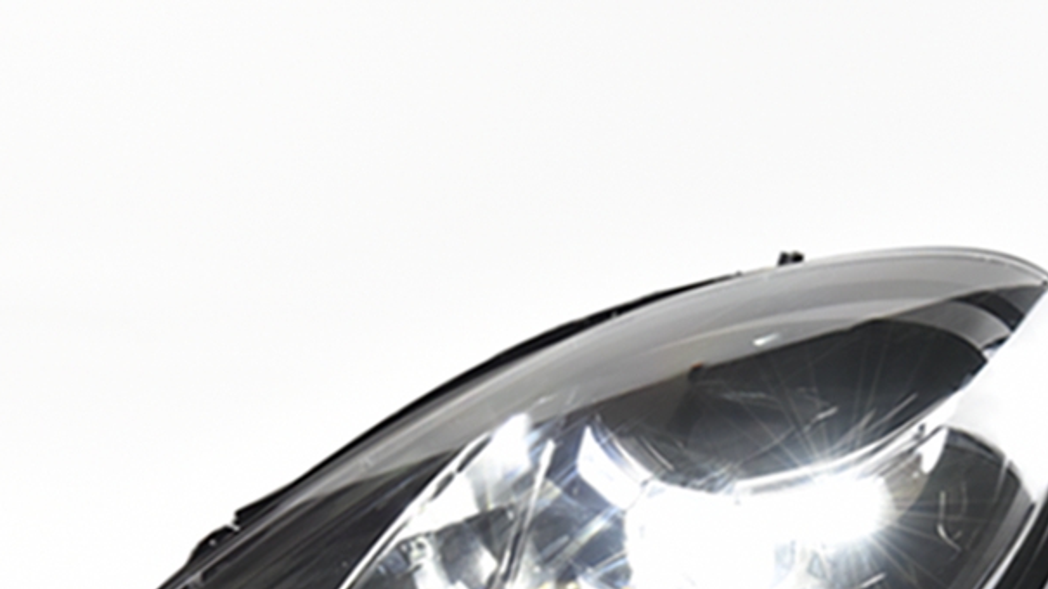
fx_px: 3056
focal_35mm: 110
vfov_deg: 10.9
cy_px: 588
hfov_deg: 19.5
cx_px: 584
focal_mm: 62
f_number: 5.6
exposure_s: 1/100
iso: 2500
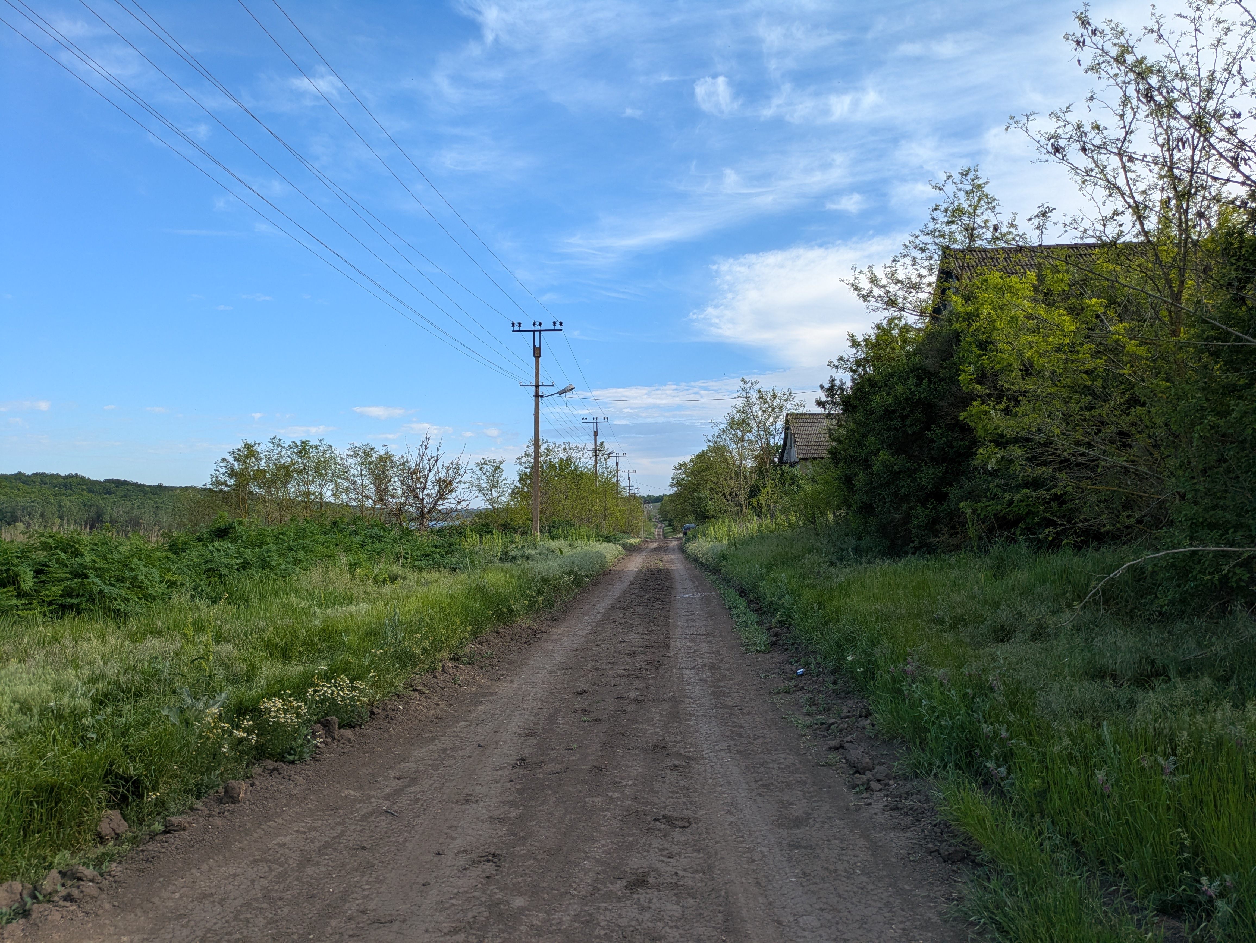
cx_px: 628
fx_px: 907
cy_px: 472
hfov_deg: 69.4
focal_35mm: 25
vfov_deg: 54.9
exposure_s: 1/1185
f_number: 1.89
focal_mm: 5.43
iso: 49
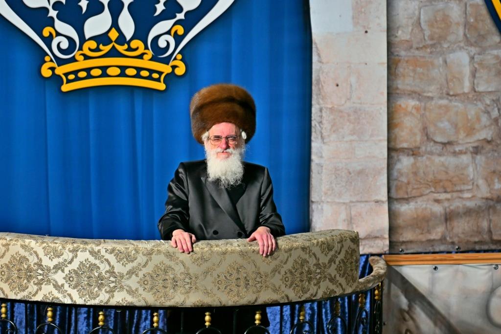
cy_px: 167
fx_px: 4175
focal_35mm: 300
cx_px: 250
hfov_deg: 6.9
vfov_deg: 4.6
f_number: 2.8
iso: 320
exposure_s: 1/160
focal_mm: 200
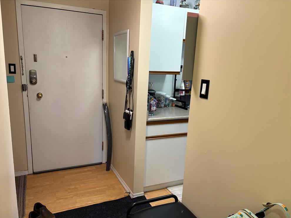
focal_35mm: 27
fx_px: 227
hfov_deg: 65.3
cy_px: 112
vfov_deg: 51.4
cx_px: 141
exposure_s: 1/60
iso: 200
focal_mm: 5.96
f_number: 1.6
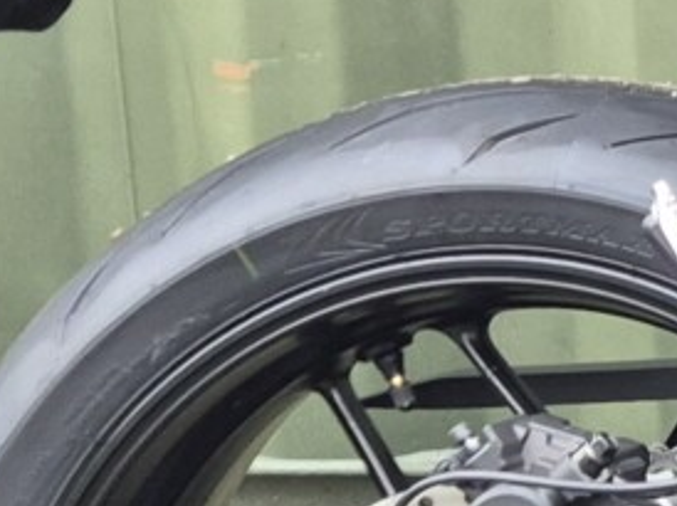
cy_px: -62
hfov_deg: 9.9
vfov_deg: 8.7
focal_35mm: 168
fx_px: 3283
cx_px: 1767
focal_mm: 5.4
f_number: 1.8
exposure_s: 1/180
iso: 160
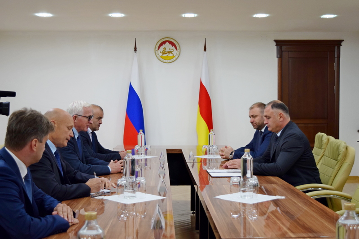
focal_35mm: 51
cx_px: 180
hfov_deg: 38.9
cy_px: 120
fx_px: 508
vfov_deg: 26.5
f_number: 4.5
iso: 560
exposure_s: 1/60
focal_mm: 34
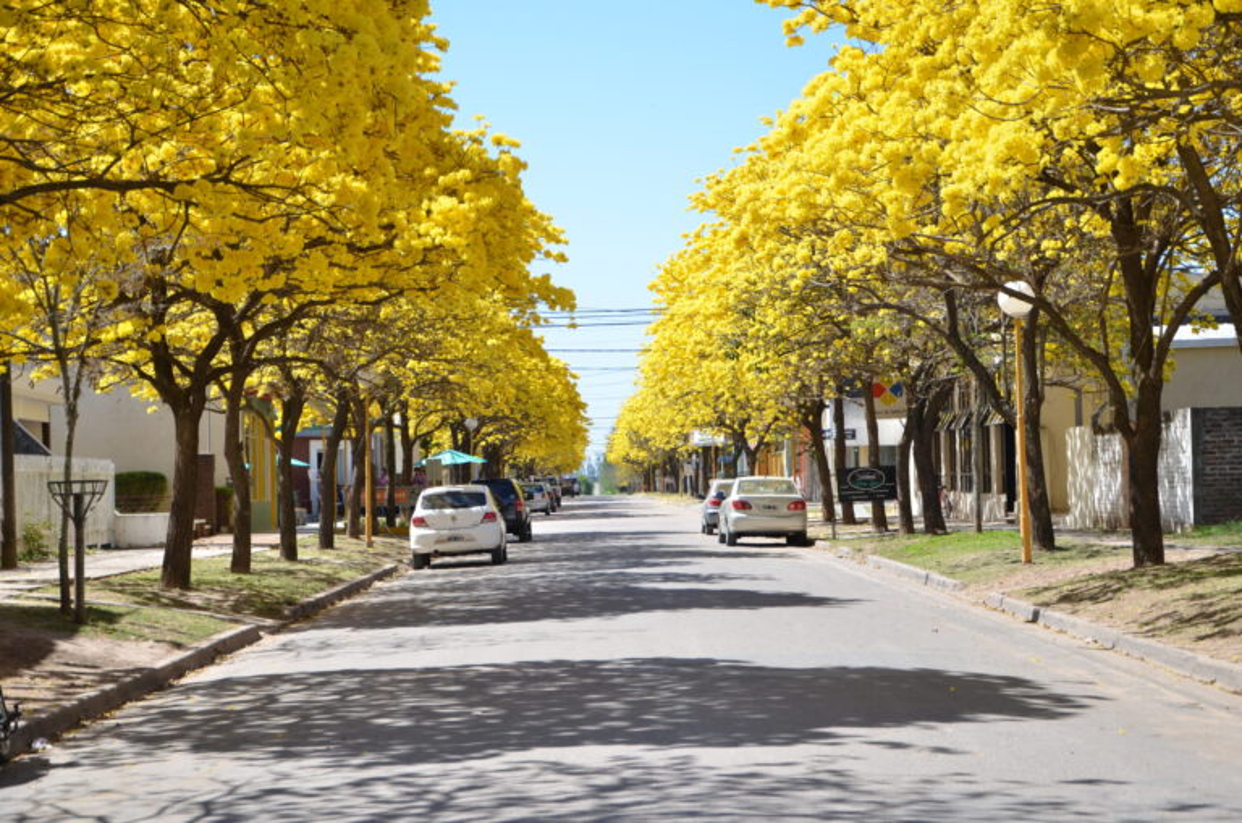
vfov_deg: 15.6
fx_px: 2996
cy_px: 412
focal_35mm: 87
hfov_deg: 23.4
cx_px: 621
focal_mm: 58
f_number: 5.6
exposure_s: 1/400
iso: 125
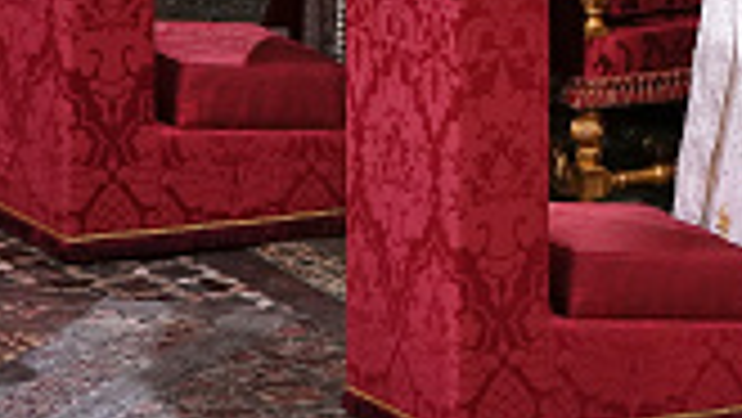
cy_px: -274
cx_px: 922
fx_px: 9330
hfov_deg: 4.5
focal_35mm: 474
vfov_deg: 2.6
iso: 4000
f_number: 5
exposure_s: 1/125
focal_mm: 126
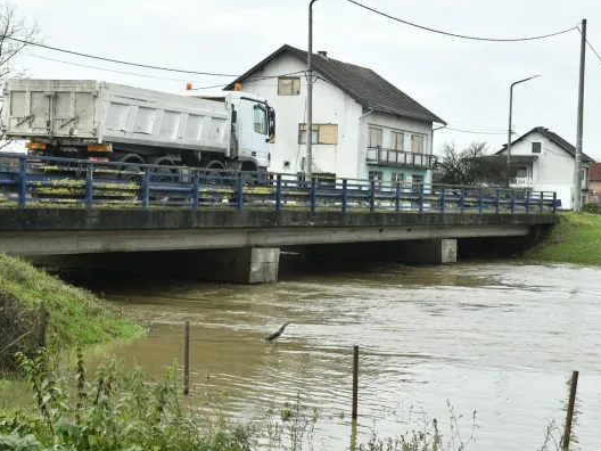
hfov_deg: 27.0
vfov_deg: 20.4
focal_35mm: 72
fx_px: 1250
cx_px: 283
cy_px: 195
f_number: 8
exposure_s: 1/500
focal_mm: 35
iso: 640
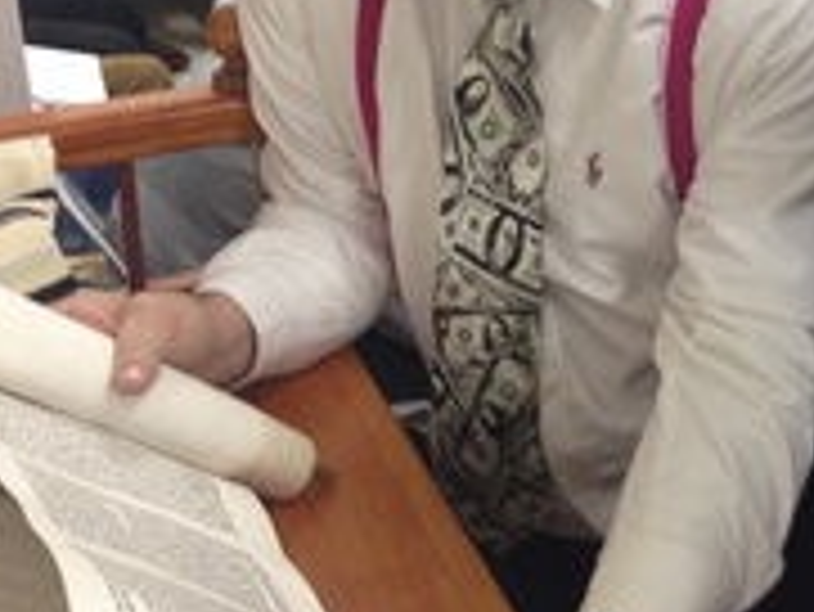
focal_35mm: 73
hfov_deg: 25.5
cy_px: 108
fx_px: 1718
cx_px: 787
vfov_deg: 19.9
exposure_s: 1/20
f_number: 2.4
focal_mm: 4.12
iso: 320
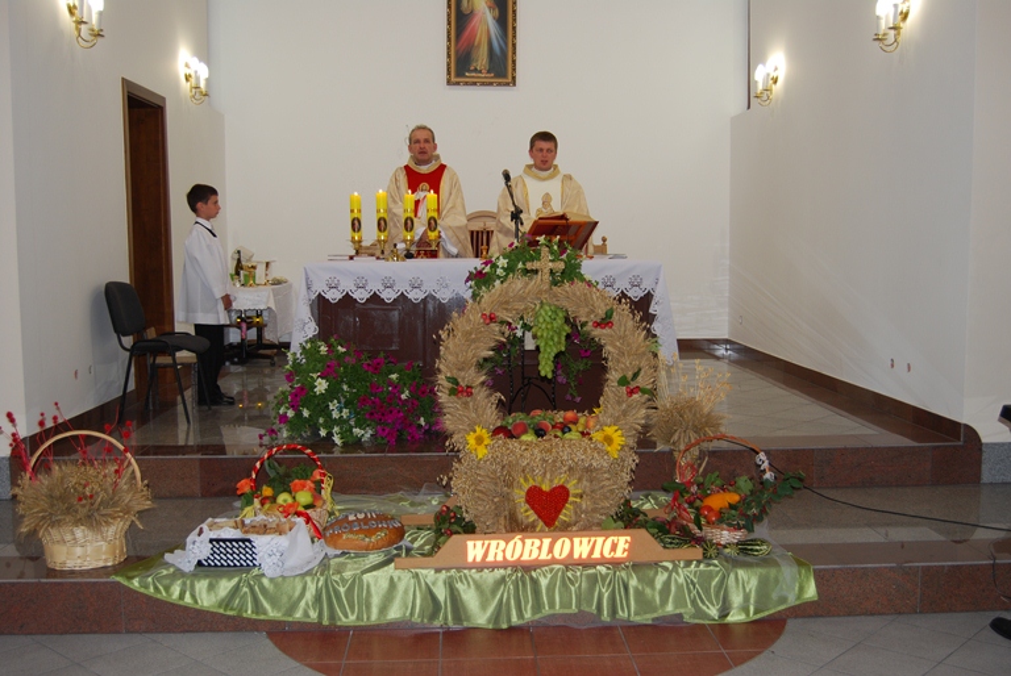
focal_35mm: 39
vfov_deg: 34.3
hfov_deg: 49.5
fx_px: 1096
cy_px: 338
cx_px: 506
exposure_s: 1/60
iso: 200
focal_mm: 26
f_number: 4
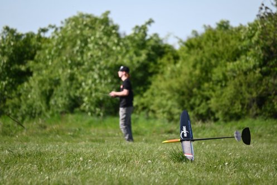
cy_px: 92
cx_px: 138
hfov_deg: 5.2
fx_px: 3079
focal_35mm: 400
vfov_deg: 3.4
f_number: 6.3
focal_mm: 400
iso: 320
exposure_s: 1/1000
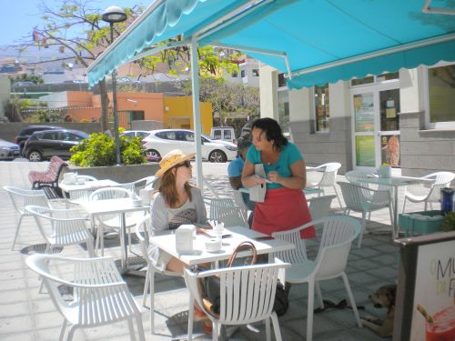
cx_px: 228
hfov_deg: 52.6
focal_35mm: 35
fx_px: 460
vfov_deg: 40.7
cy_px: 170
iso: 80
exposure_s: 1/646
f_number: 4.6
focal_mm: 6.3
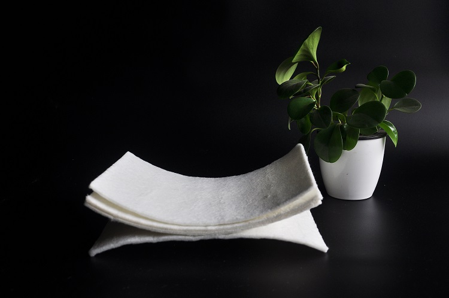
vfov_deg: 28.0
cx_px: 224
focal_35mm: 48
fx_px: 598
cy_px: 149
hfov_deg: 41.2
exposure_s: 1/80
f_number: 4.2
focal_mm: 32
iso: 250
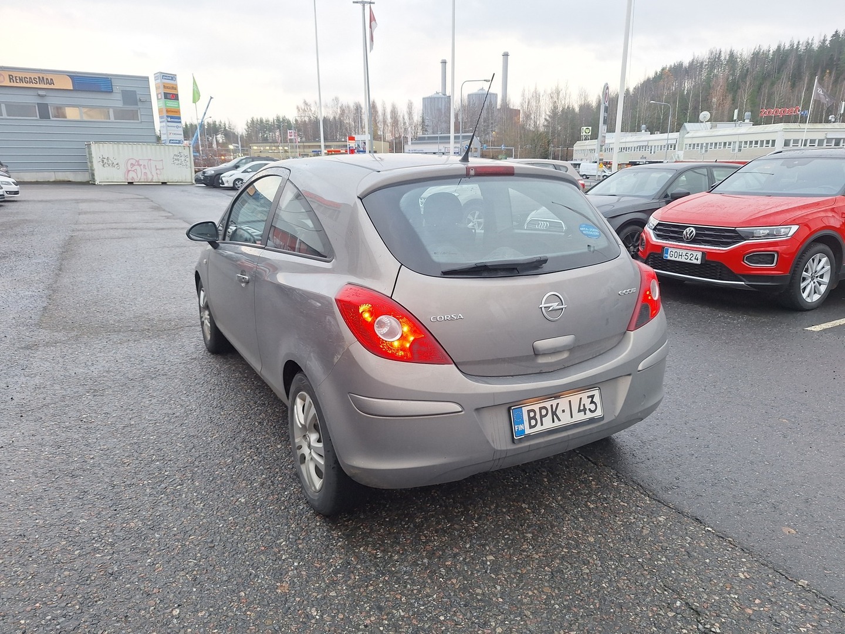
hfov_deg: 73.9
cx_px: 422
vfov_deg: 58.9
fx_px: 561
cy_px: 317
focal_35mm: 23
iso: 50
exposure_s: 1/100
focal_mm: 5.54
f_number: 1.8
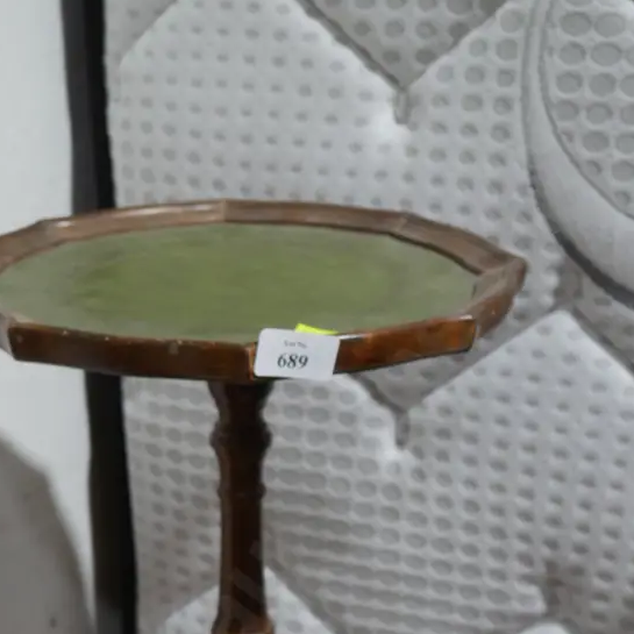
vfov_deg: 20.5
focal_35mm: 83
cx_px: 268
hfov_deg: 20.9
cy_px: 565
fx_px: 1720
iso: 500
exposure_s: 1/60
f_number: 5.3
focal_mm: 25
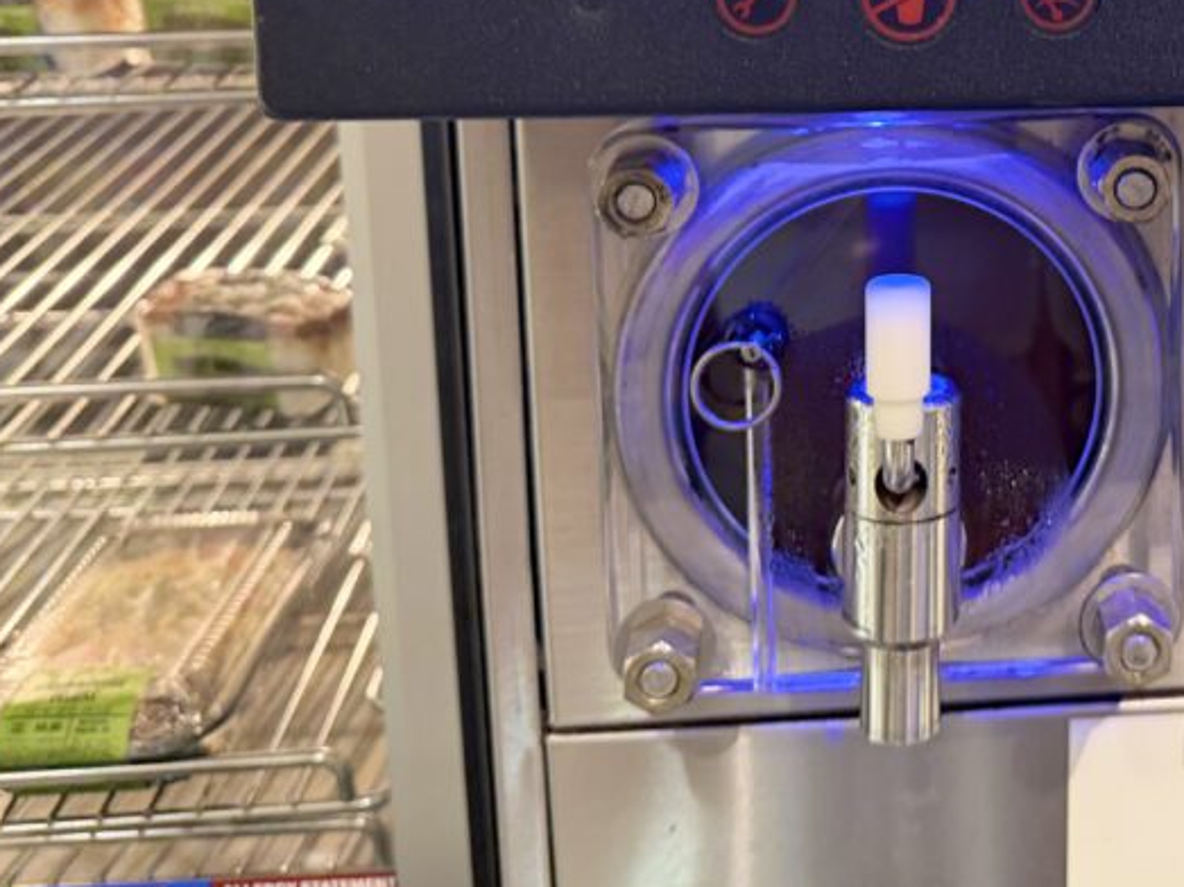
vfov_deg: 29.8
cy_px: 113
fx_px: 1607
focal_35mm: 47
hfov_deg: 38.2
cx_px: 1026
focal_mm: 6.76
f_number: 1.78
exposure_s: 1/60
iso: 320
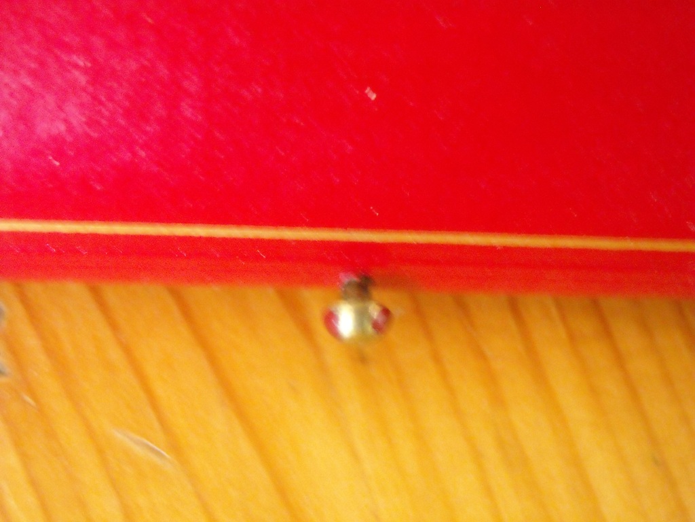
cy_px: 261
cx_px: 348
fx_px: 2108
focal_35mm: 105
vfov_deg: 14.1
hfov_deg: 18.7
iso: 800
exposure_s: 1/3
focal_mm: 17.1
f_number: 4.7
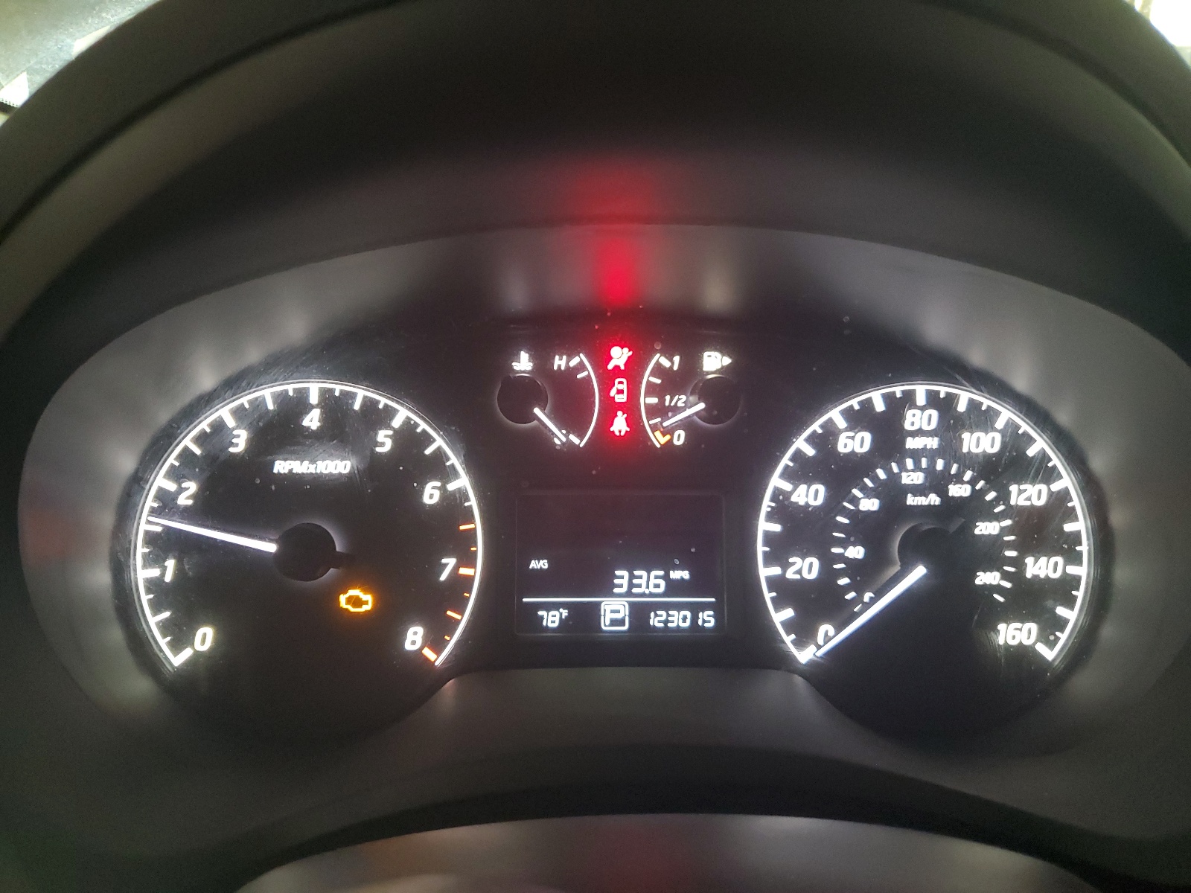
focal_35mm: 26
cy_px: 446
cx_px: 596
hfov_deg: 67.3
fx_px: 895
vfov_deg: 53.1
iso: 312
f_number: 1.5
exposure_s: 1/20
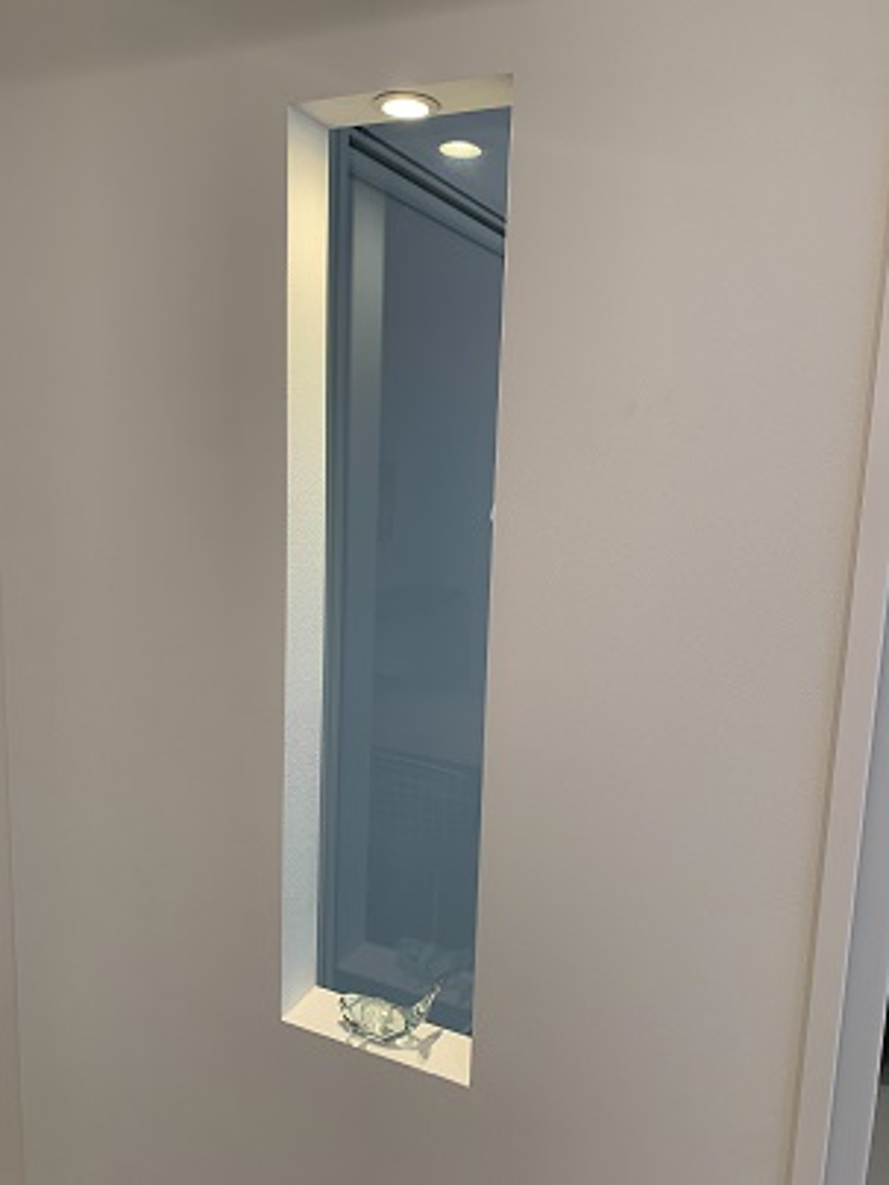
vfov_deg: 67.3
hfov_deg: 53.1
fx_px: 890
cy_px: 592
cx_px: 444
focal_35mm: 26
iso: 80
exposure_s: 1/100
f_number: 1.8
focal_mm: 4.25
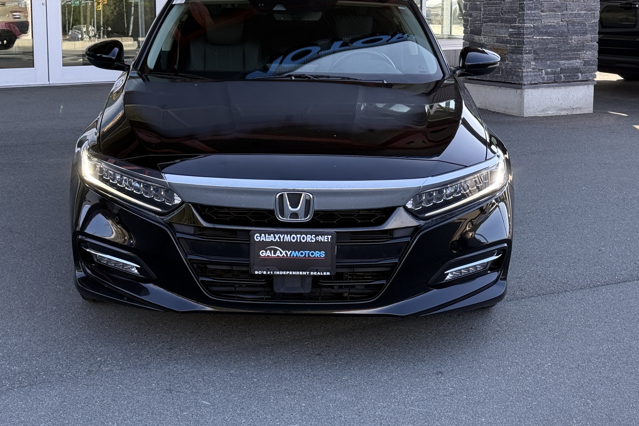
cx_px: 283
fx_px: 1154
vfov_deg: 20.9
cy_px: 144
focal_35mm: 65
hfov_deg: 30.9
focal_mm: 6.76
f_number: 1.78
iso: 64
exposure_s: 1/455
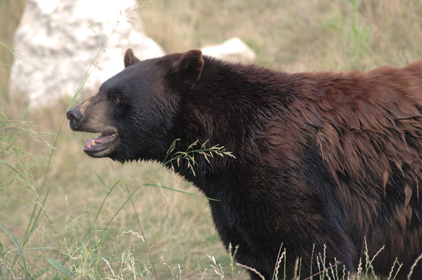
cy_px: 140
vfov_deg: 4.6
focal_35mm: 300
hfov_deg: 6.9
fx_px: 3512
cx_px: 211
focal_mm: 200
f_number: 2.8
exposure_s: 1/500
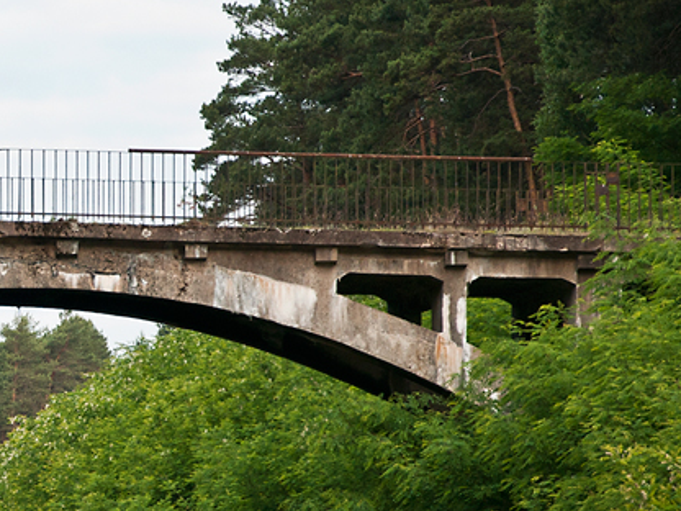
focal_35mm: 327
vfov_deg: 4.5
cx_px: -101
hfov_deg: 6.0
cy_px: 356
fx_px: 6433
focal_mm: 92
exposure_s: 1/200
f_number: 5.6
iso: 400
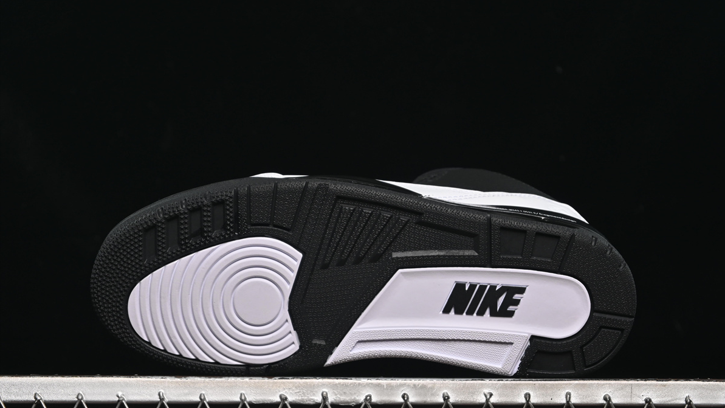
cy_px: 226
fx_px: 1519
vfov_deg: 15.3
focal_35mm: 79
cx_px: 363
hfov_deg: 26.9
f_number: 6.3
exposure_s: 1/40
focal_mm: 50
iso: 160
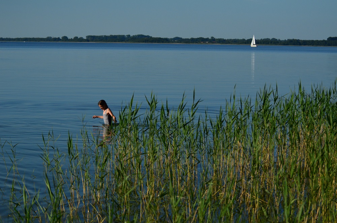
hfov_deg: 19.5
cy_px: 112
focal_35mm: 105
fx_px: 981
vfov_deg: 13.0
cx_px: 168
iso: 450
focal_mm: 70
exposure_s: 1/8000
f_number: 4.5
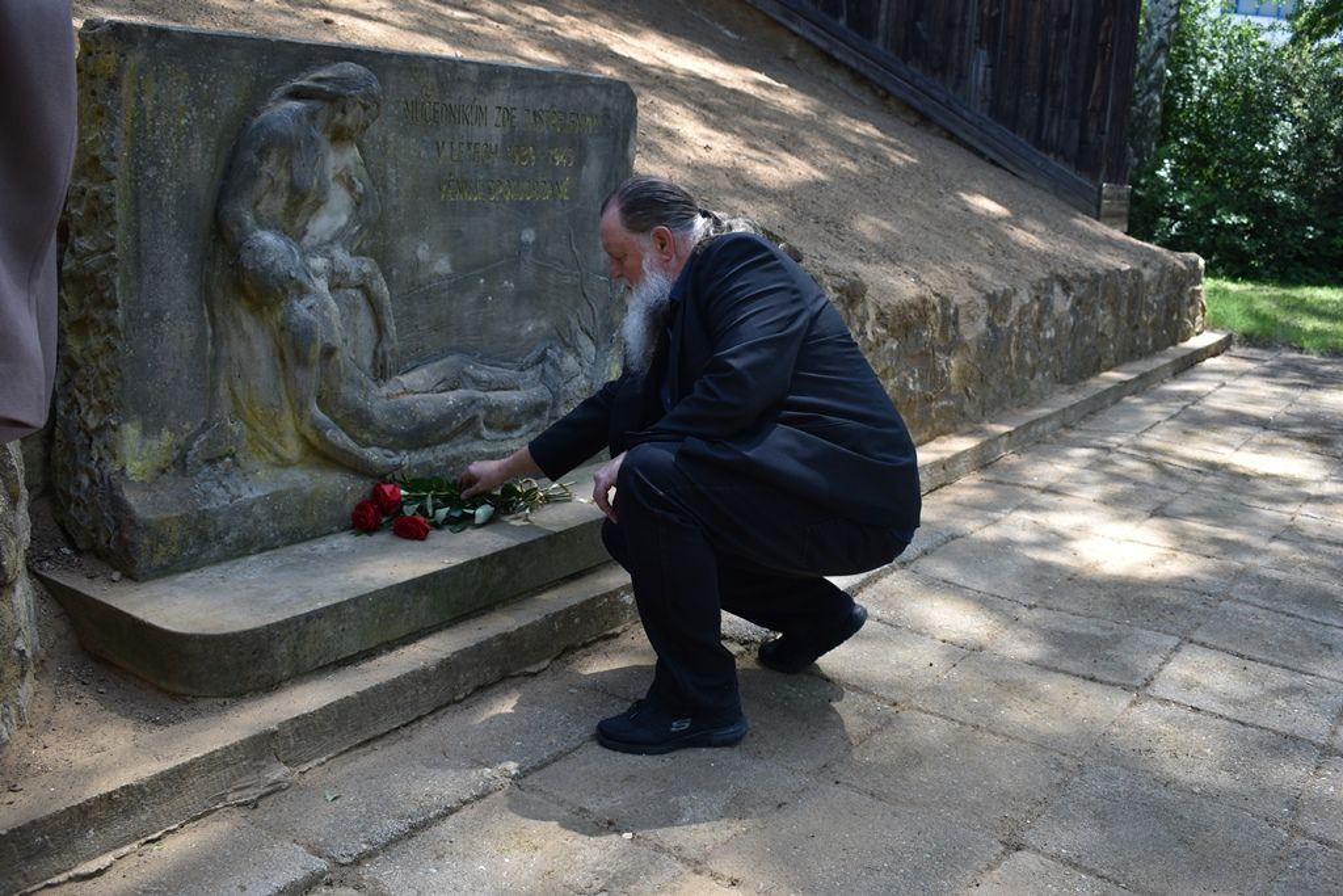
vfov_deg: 40.0
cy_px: 448
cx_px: 672
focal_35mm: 33
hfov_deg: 57.2
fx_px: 1231
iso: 100
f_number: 5
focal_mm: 22
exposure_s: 1/100
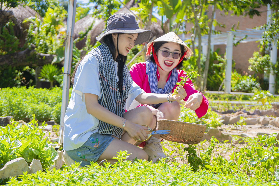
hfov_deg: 28.1
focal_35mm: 72
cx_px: 140
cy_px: 93
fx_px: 558
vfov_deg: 18.9
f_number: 4
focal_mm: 48
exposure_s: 1/160
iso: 50
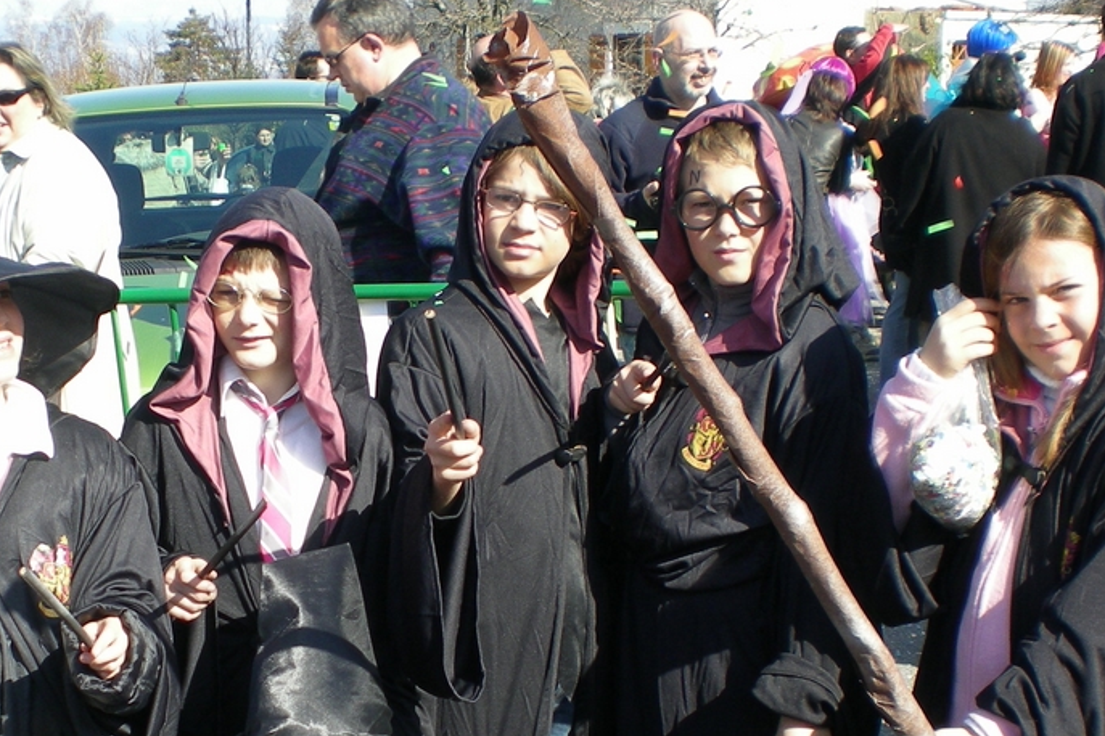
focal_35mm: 69
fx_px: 2118
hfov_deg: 29.1
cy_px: 545
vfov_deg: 19.6
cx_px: 375
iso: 50
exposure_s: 1/167
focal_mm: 6.3
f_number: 4.6
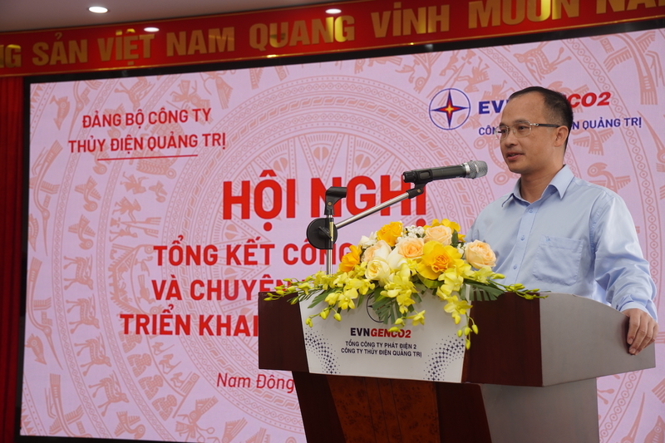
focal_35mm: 58
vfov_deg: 23.2
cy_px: 222
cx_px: 332
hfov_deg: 34.2
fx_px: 1080
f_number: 4
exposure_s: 1/125
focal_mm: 39
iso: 250
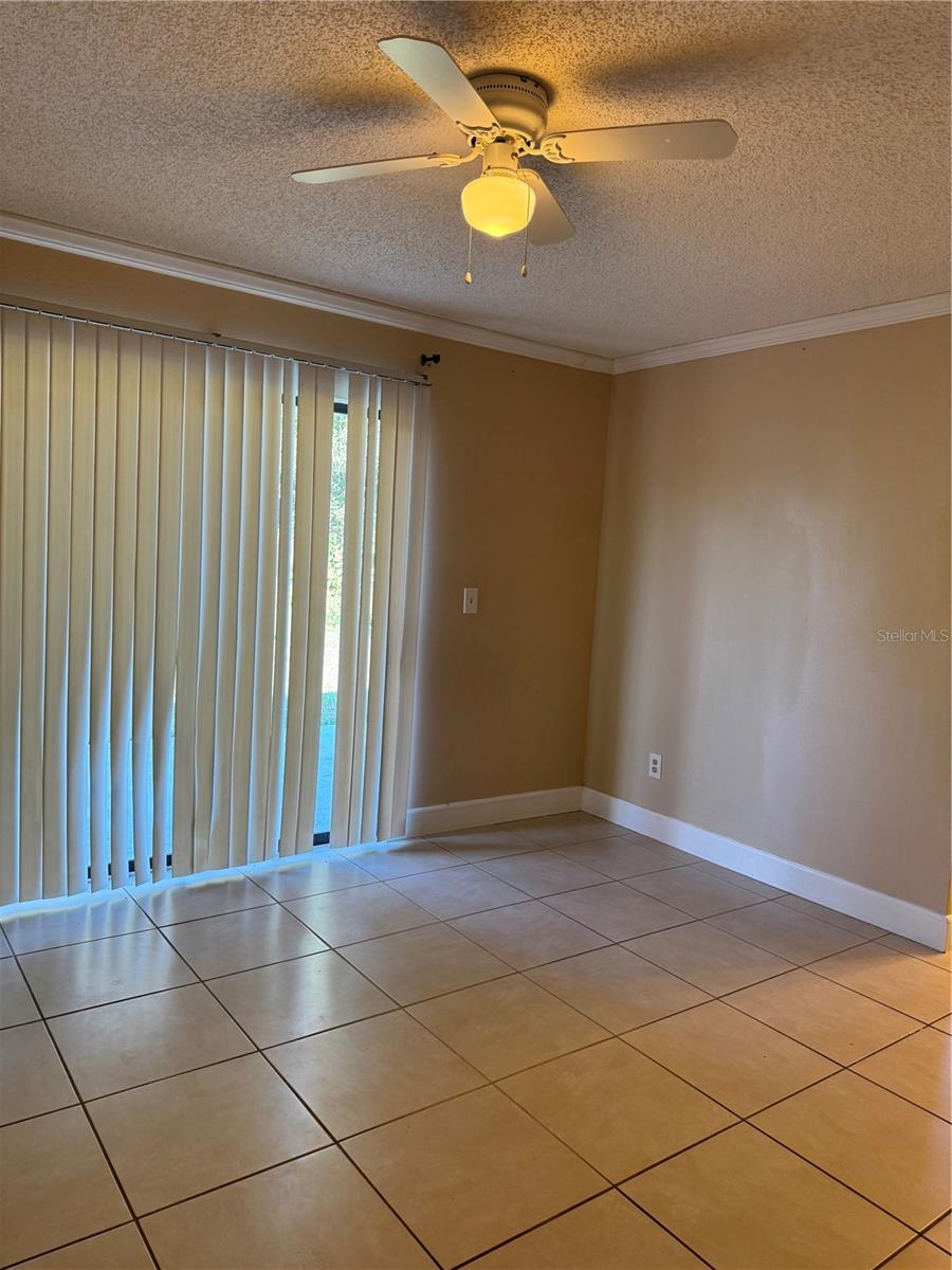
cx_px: 476
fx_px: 880
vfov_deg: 71.6
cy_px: 635
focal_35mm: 24
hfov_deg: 56.8
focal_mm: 6.76
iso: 160
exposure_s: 1/120
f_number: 1.78
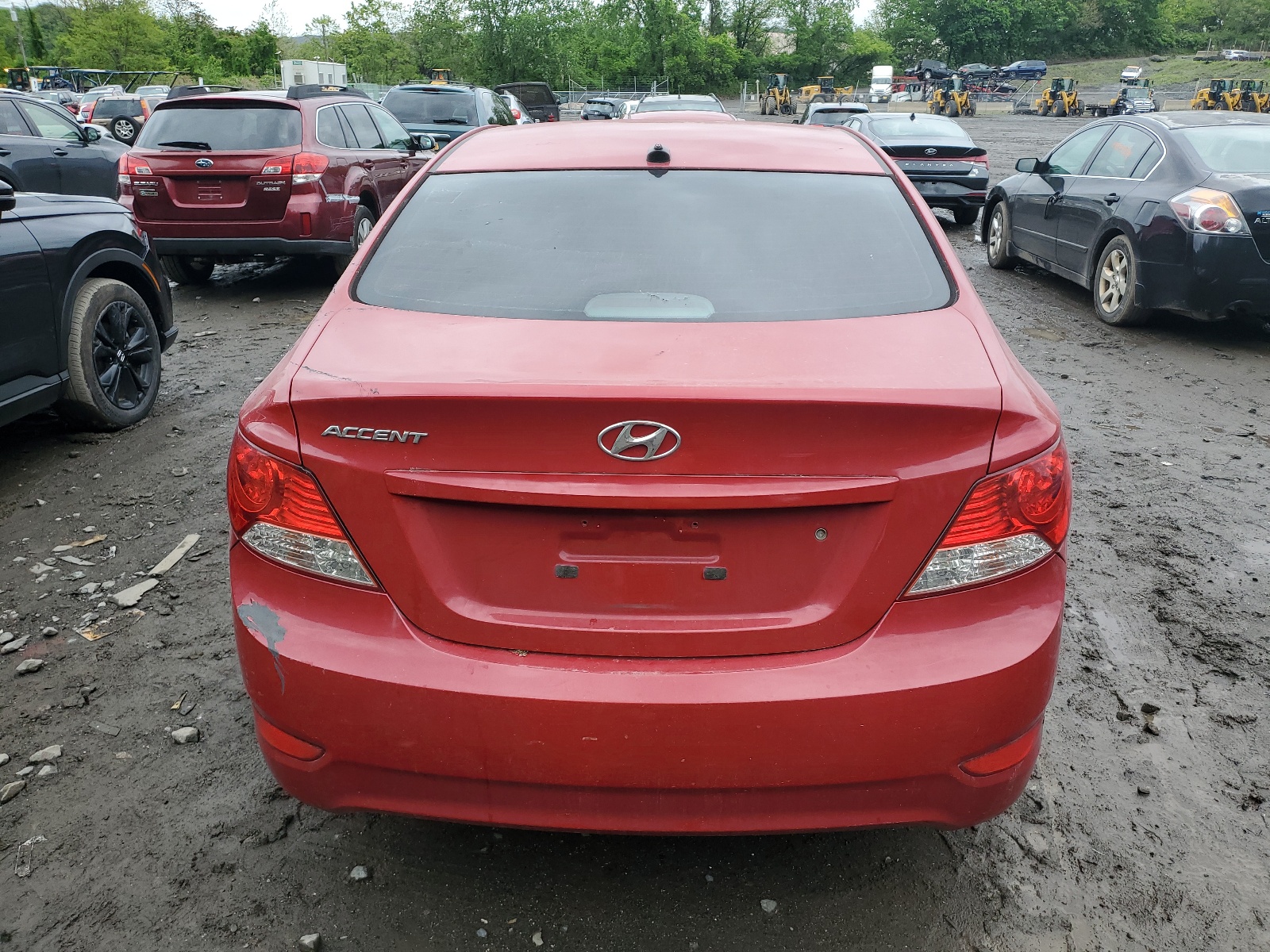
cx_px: 635
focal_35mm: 26
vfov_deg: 53.1
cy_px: 476
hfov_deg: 67.3
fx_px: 954
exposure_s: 1/476
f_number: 1.5
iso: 50
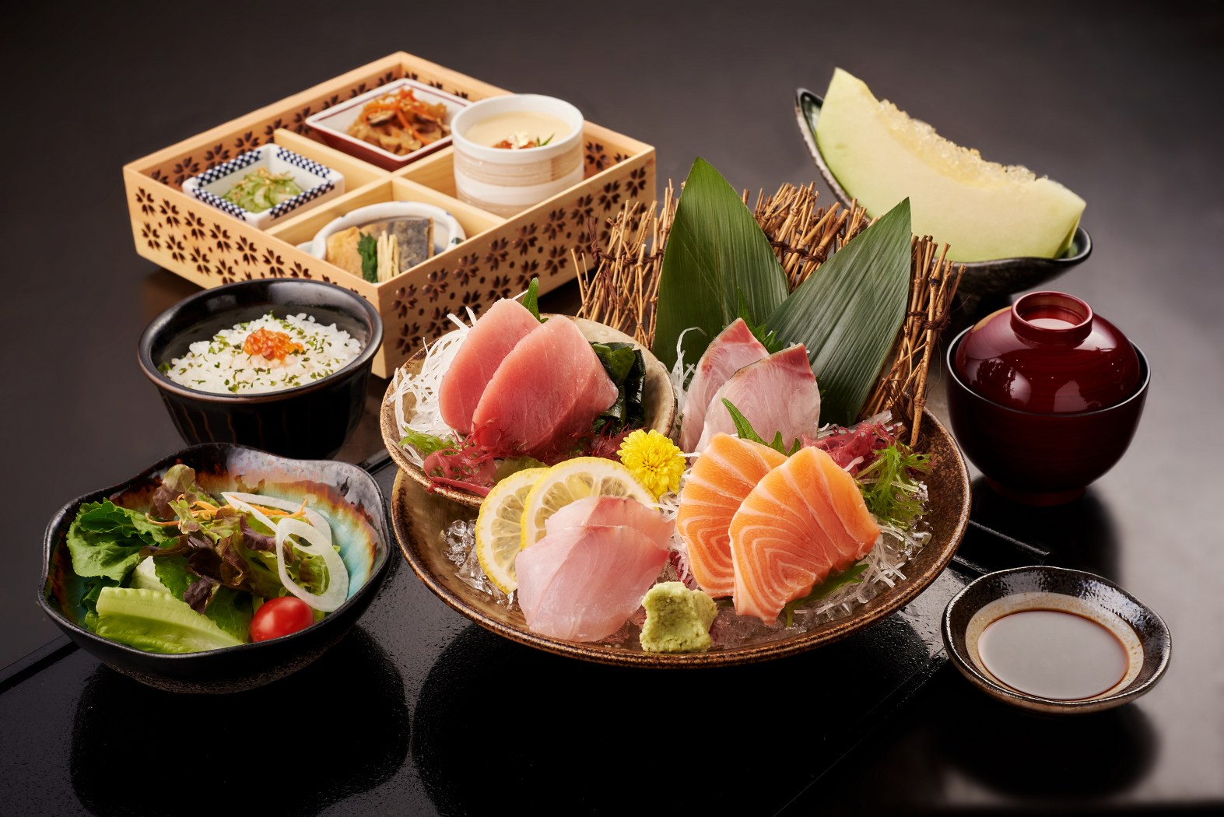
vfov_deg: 22.6
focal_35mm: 60
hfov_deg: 33.4
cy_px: 408
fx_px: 2041
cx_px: 612
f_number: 14
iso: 1000
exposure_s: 1/125
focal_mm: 60
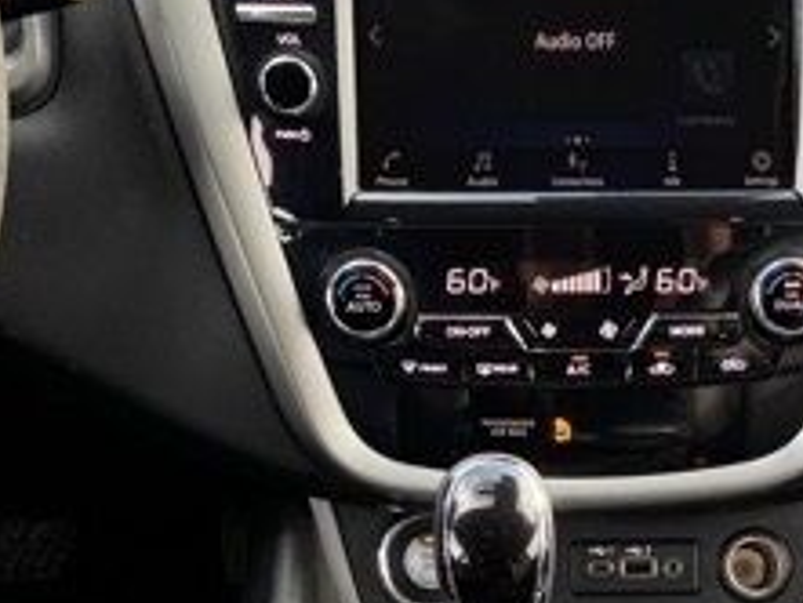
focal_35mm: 111
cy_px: 708
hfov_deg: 17.5
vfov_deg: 13.0
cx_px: 687
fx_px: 2576
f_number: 1.78
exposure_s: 1/121
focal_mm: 6.76
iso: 80
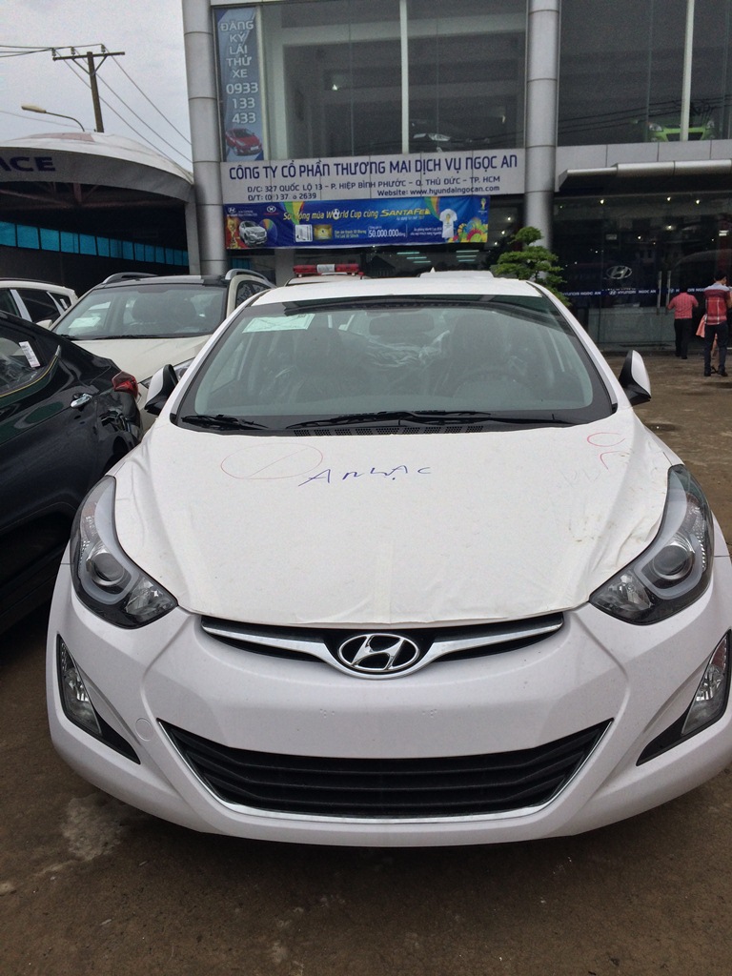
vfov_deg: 60.0
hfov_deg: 46.8
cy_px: 488
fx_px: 846
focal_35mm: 30
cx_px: 366
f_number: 2.2
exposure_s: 1/2740
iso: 32
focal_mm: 4.12
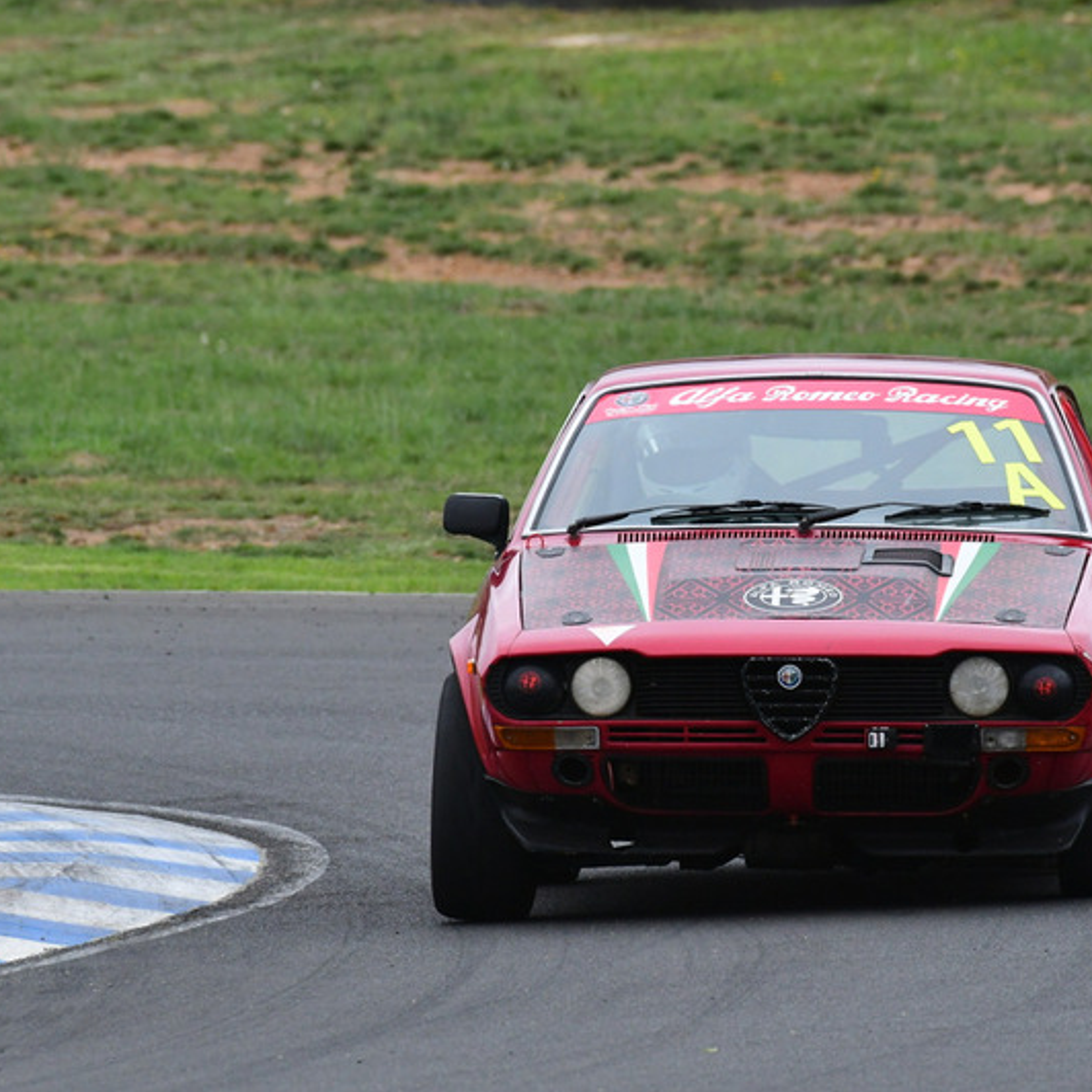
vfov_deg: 1.8
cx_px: 663
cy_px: 546
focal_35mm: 959
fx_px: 34227
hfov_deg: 1.8
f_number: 11
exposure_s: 1/640
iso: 1250
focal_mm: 500
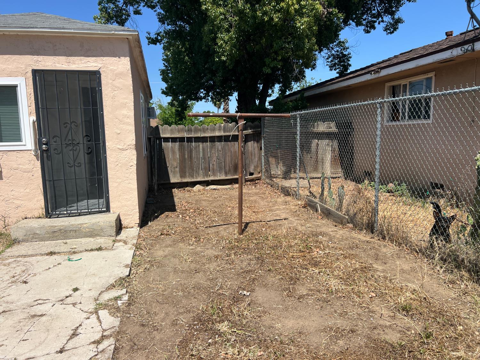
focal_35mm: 26
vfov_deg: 53.1
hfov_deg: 67.3
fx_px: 361
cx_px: 240
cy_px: 180
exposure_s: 1/4115
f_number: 1.5
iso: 50
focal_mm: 5.7
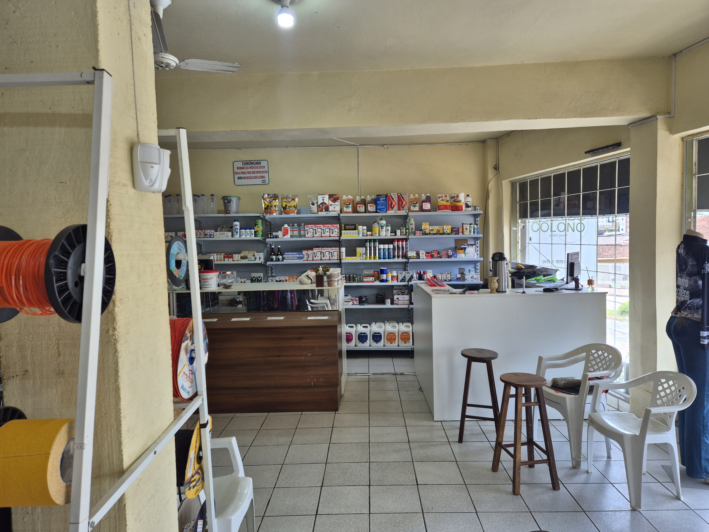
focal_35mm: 23
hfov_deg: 73.9
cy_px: 266
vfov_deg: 58.9
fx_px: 471
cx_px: 354
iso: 25
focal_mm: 5.4
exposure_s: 1/132
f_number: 1.8
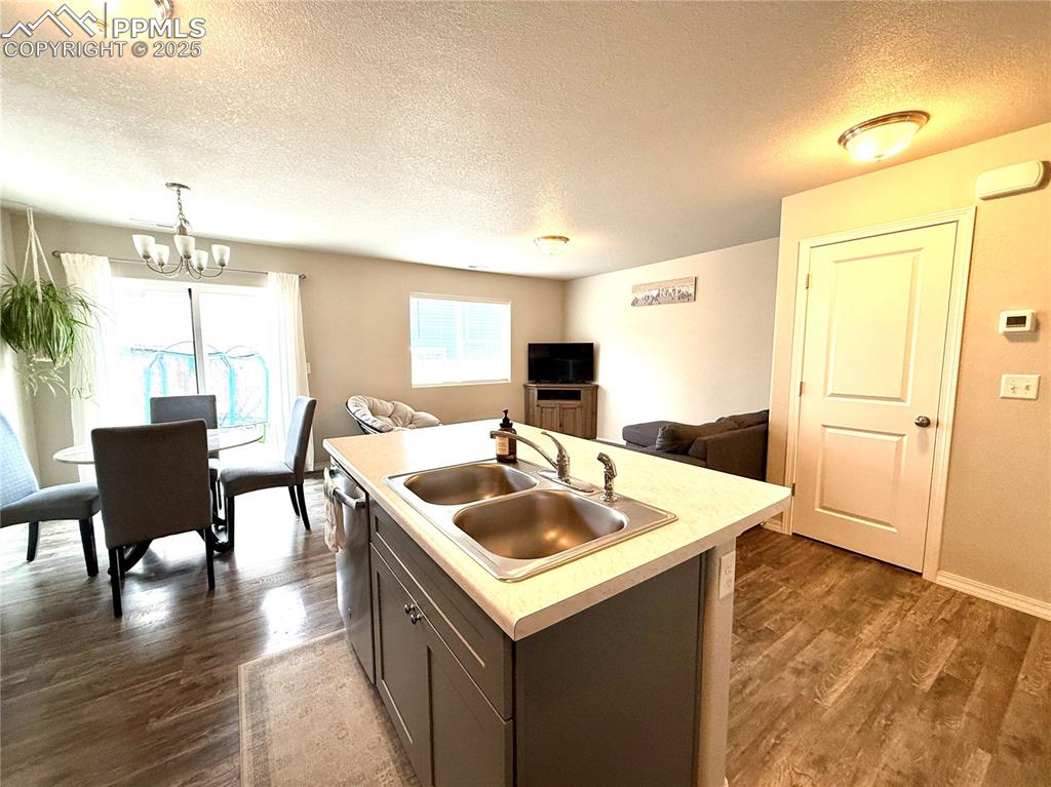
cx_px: 526
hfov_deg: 102.1
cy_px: 394
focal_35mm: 14
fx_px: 425
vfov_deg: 85.6
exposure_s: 1/99
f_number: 2.2
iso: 200
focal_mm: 2.22
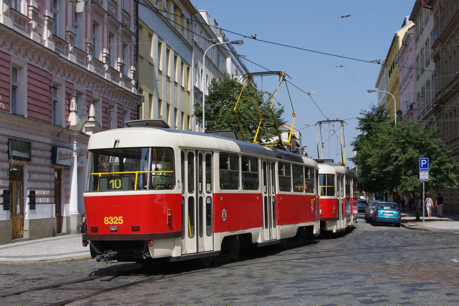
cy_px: 153
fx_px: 586
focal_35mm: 46
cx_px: 230
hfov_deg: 42.7
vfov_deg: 29.2
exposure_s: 1/400
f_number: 8
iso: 200
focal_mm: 30.63
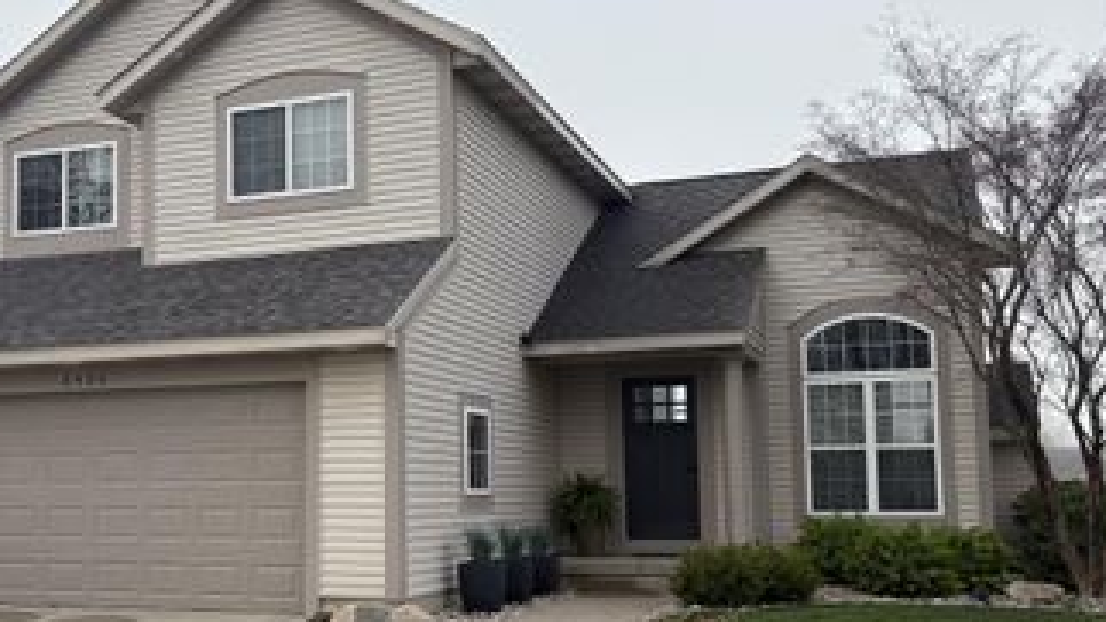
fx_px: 1290
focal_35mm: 44
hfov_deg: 45.7
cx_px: 364
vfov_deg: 27.0
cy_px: 366
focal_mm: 5.96
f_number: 1.6
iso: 50
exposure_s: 1/2985
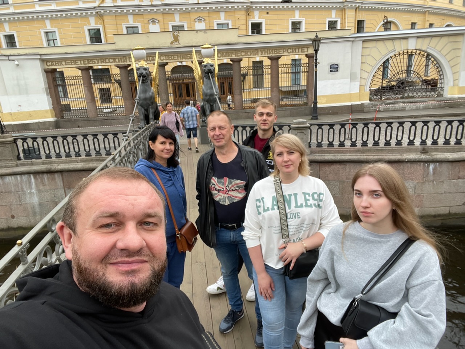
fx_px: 309
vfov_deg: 58.9
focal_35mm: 23
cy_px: 174
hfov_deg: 73.9
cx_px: 232
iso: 32
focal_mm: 2.71
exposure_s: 1/121
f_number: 2.2
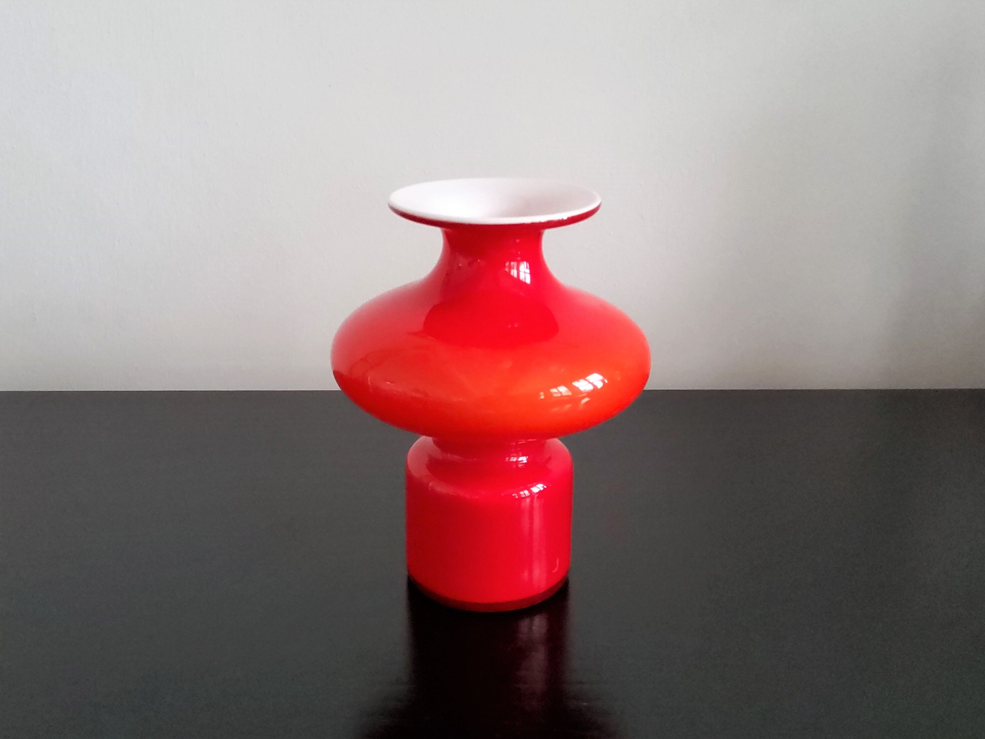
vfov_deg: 53.0
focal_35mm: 26
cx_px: 492
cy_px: 370
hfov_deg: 67.3
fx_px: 740
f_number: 2
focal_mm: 3.08
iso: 320
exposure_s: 1/25
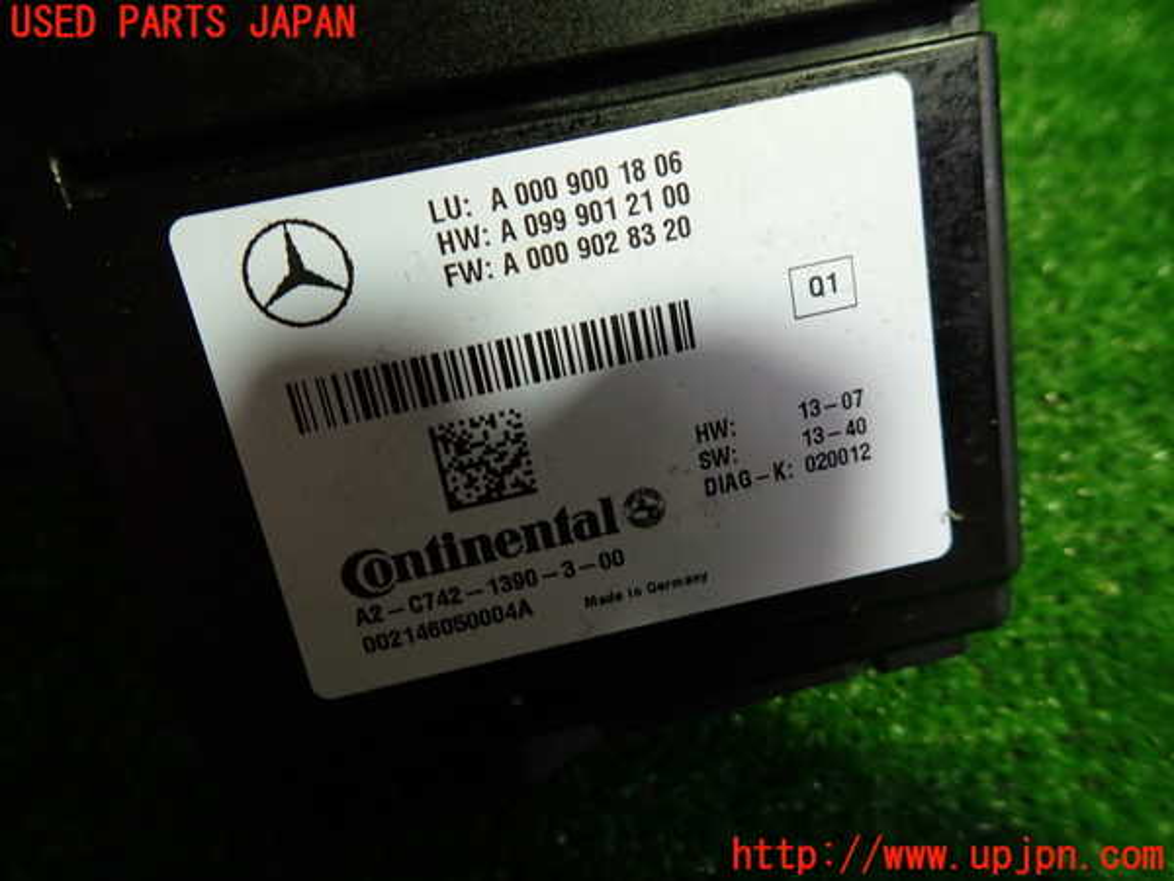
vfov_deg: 54.9
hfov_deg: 69.4
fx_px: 848
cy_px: 440
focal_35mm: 25
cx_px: 587
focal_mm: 4.5
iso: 200
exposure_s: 1/50
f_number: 2
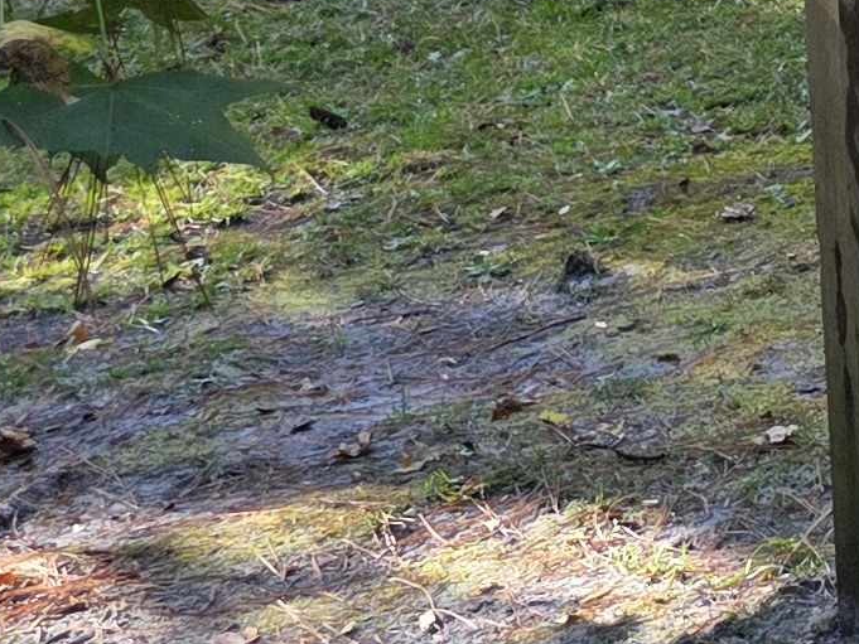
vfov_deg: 10.1
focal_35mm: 135
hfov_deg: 12.3
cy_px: -689
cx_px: 1905
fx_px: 3351
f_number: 1.7
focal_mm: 6.3
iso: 80
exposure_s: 1/180
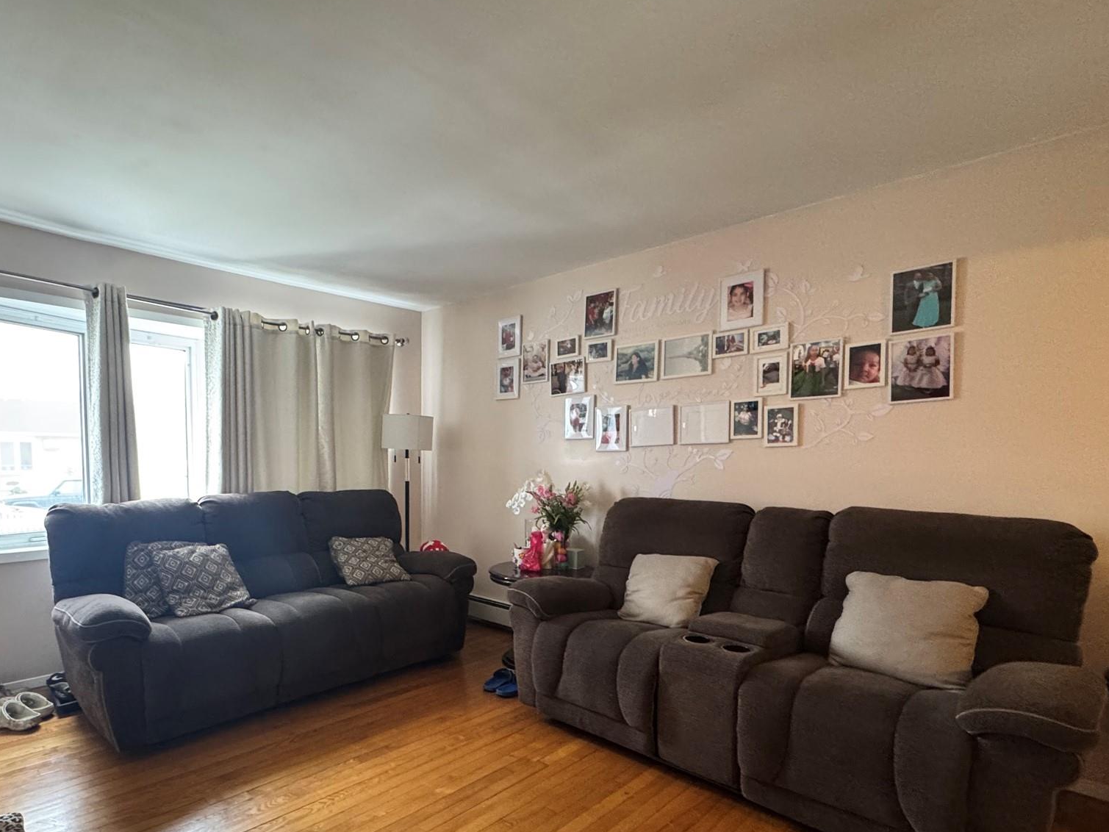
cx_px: 443
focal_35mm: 19
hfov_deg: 83.6
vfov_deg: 67.9
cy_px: 507
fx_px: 609
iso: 640
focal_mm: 2.22
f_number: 2.2
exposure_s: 1/60
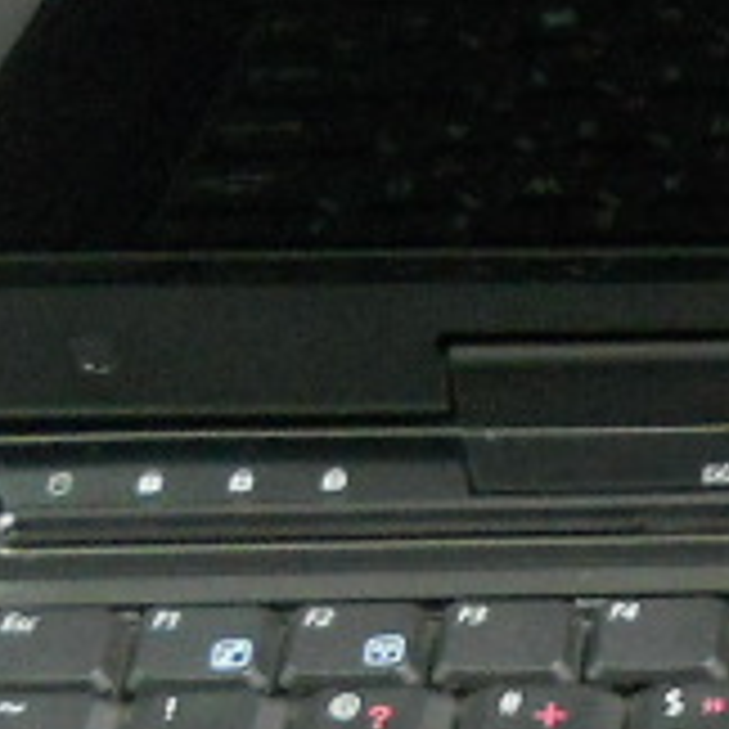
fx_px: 3598
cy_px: 1058
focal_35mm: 151
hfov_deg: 11.0
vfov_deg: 11.2
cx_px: 1197
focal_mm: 4.9
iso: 400
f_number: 3.2
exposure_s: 1/15
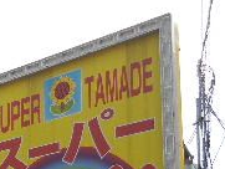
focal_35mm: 106
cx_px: -98
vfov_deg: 13.2
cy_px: 256
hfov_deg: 17.0
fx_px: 689
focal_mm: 5.4
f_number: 3.5
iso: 160
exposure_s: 1/634
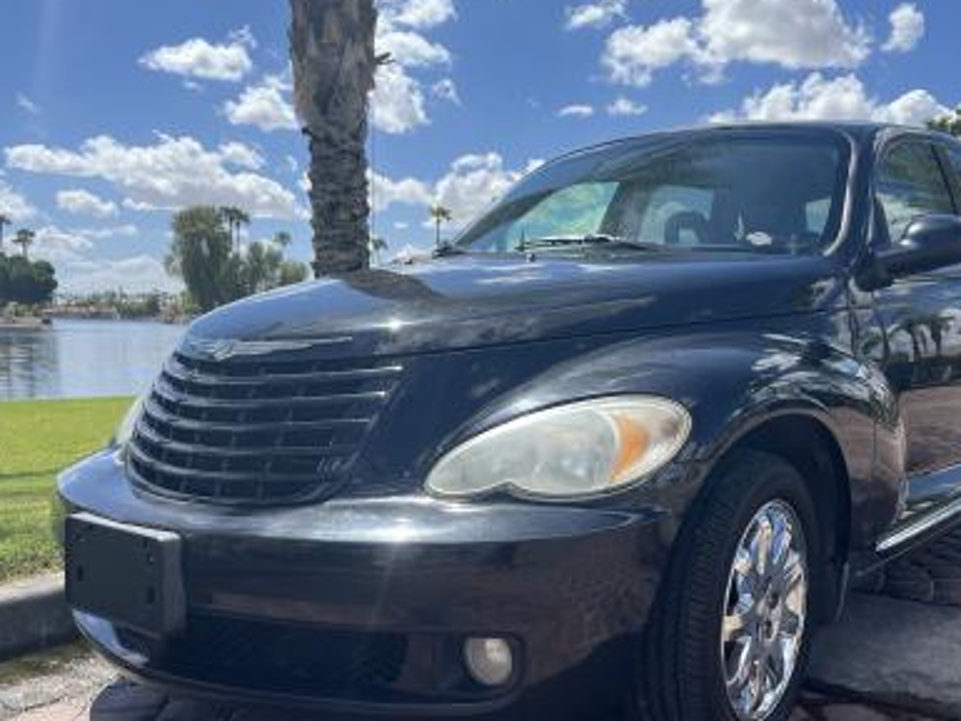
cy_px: 434
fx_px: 944
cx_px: 622
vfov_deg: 41.6
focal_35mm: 34
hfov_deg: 53.1
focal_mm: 5.1
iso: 50
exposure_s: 1/2825
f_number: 1.6
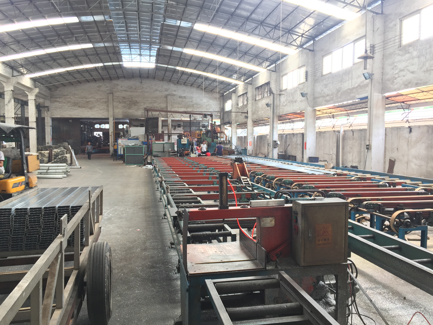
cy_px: 162
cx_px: 216
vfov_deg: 48.2
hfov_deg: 61.7
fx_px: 363
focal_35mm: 29
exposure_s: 1/33
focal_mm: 4.15
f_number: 2.2
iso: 32
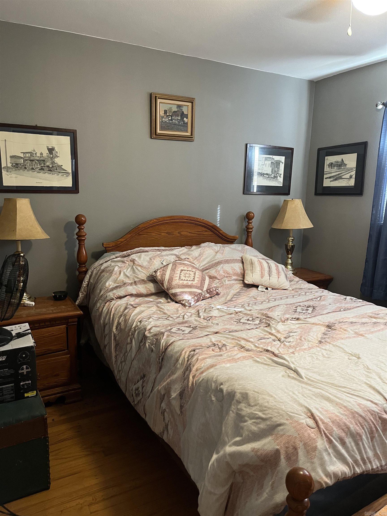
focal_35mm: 26
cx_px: 194
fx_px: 388
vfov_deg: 67.3
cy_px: 258
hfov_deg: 53.1
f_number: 1.6
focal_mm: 5.1
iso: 400
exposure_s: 1/40
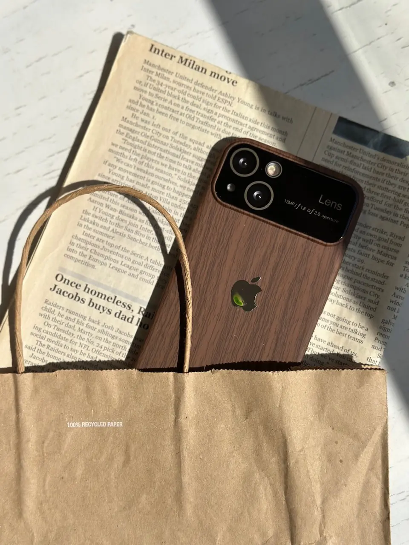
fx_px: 756
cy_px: 272
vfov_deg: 39.7
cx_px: 204
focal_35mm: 48
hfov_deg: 30.3
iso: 100
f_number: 1.78
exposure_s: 1/12048
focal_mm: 6.86
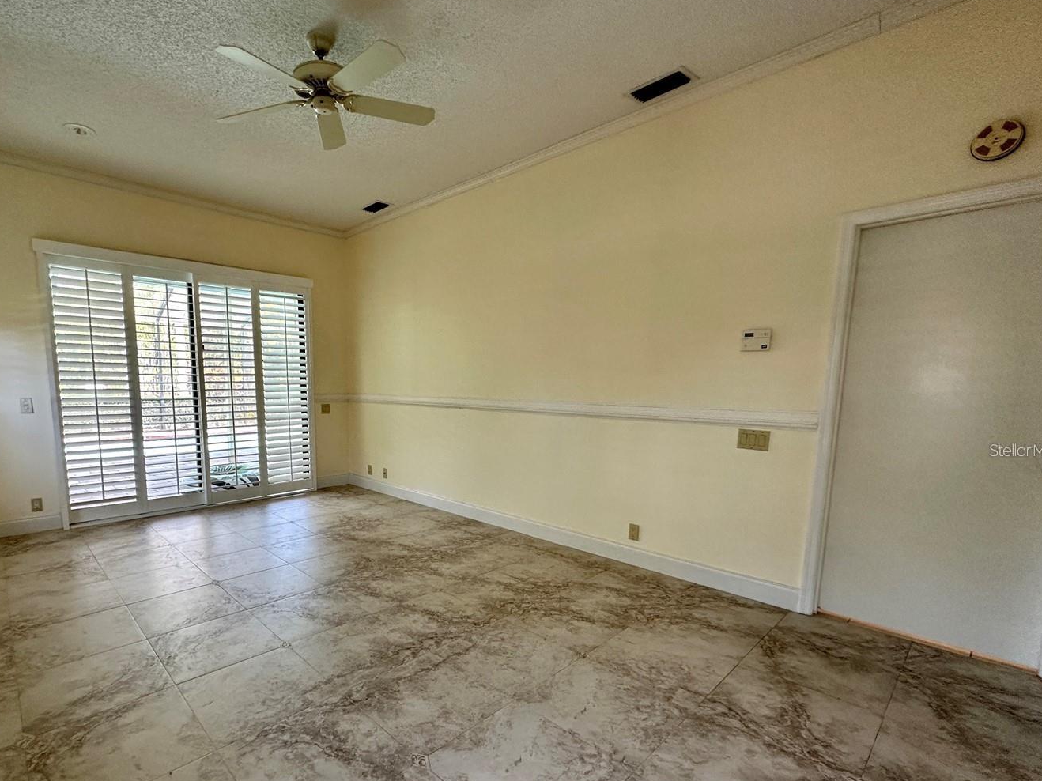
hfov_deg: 90.2
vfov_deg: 74.2
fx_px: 512
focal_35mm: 17
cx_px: 432
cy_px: 450
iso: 200
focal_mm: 2.22
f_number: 2.2
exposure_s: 1/120
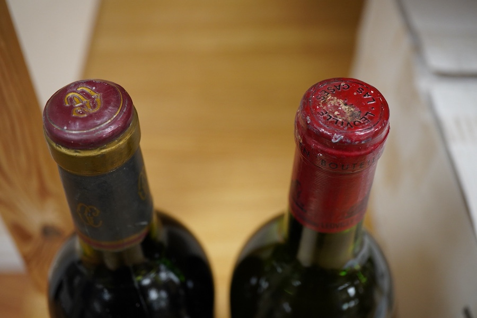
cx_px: 238
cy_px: 159
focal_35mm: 45
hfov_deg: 43.6
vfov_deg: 29.9
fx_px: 596
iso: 1250
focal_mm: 30
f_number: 6.3
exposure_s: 1/125
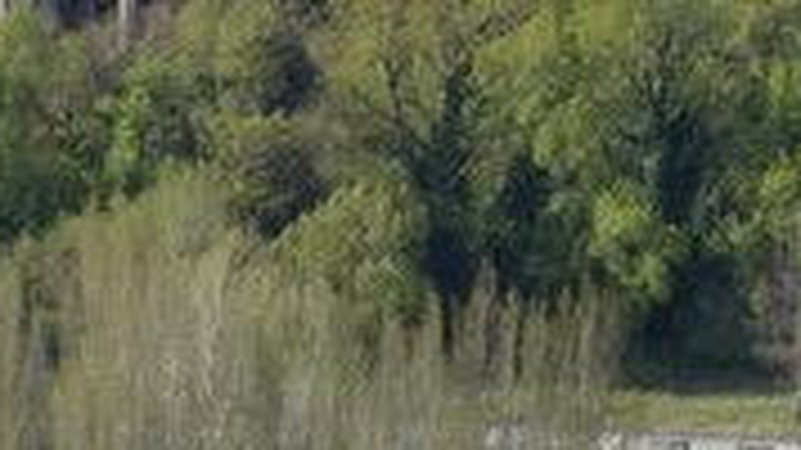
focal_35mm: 1171
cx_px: 1987
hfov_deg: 1.8
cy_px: -248
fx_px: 24864
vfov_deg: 1.0
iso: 80
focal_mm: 30.2
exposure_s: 1/200
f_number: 5.5
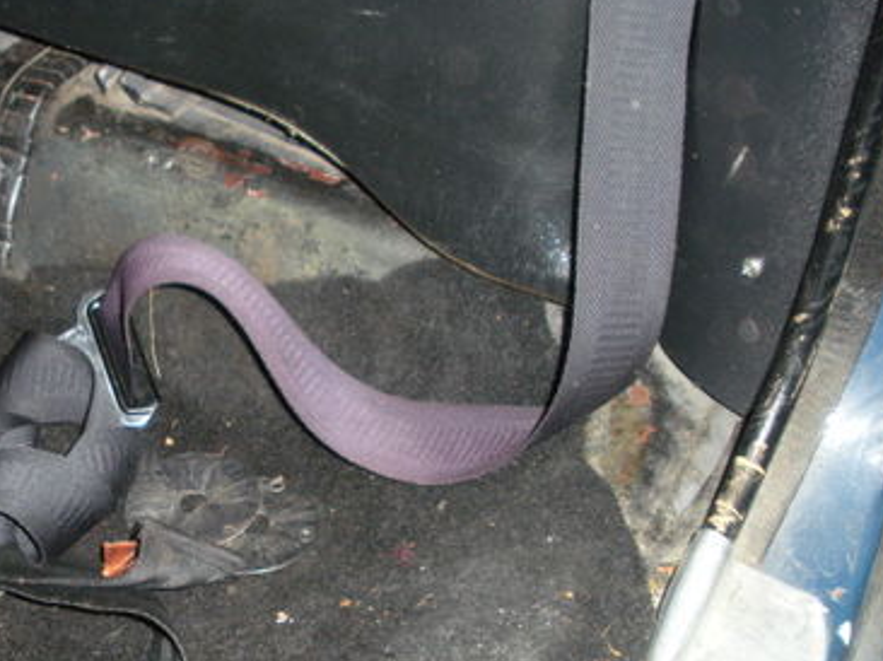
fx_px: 1606
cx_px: 186
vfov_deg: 23.1
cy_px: 451
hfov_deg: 30.1
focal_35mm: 63
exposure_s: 1/60
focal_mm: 6.3
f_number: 3.5
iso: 232
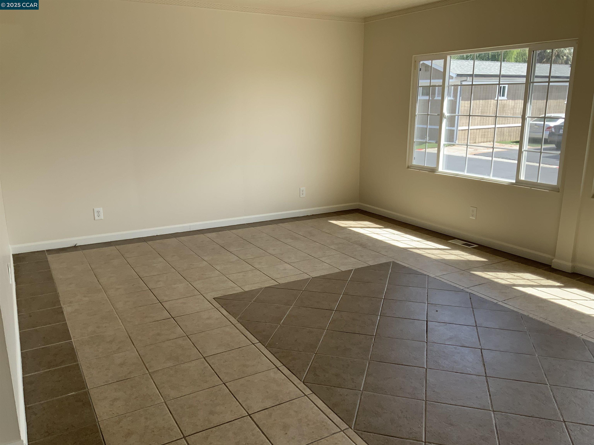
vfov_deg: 48.2
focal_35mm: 29
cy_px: 222
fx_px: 498
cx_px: 297
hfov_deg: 61.7
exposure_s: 1/238
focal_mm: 3
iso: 16
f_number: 1.8
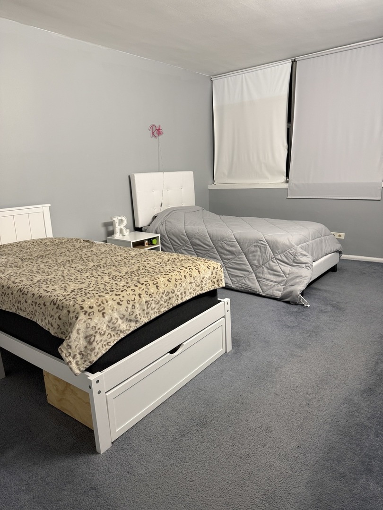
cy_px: 255
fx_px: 354
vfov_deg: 71.6
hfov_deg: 56.8
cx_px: 192
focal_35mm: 24
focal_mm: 6.76
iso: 125
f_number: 1.78
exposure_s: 1/60
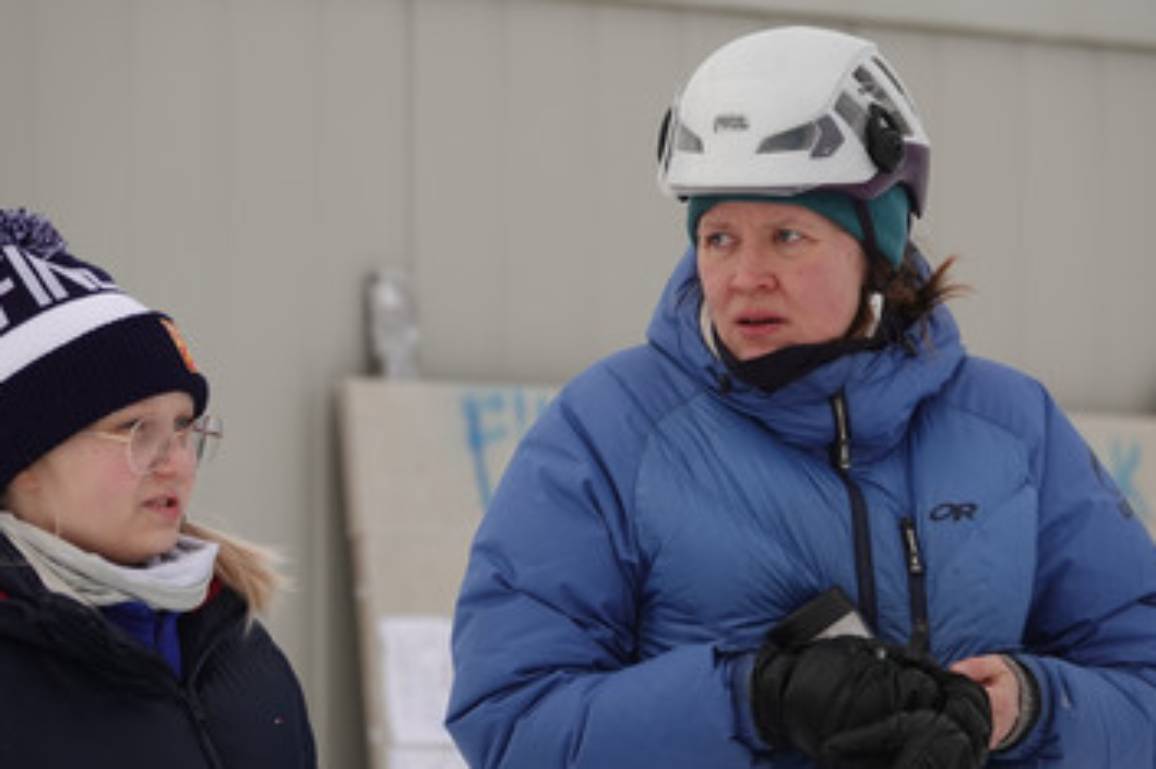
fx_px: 12677
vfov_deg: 3.5
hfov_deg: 5.2
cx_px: 596
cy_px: 324
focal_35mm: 395
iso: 100
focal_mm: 113.69
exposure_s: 1/250
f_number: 4
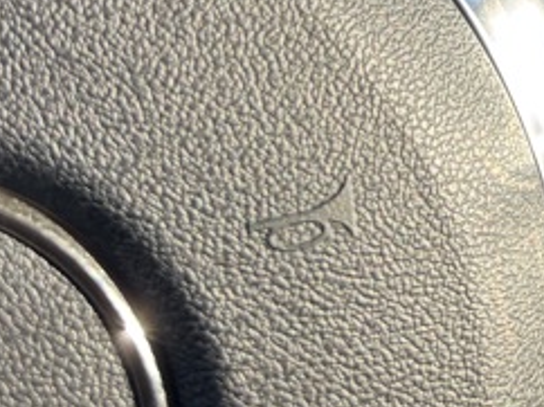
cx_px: 486
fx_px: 1350
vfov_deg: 15.6
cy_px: -232
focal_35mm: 86
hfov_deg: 22.3
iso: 40
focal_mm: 5.96
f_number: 1.6
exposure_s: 1/114
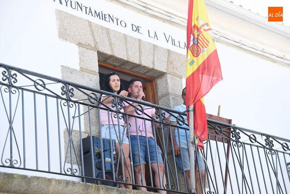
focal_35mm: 85
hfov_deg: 23.9
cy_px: 97
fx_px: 685
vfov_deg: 16.1
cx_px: 145
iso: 160
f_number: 5.6
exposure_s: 1/125
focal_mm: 85
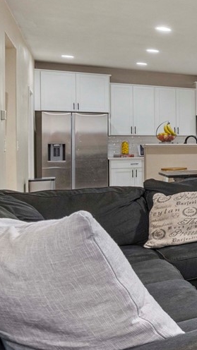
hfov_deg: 15.4
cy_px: 141
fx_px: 399
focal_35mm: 43
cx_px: 467
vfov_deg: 47.1
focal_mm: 12
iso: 1000
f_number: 8
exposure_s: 1/1.67
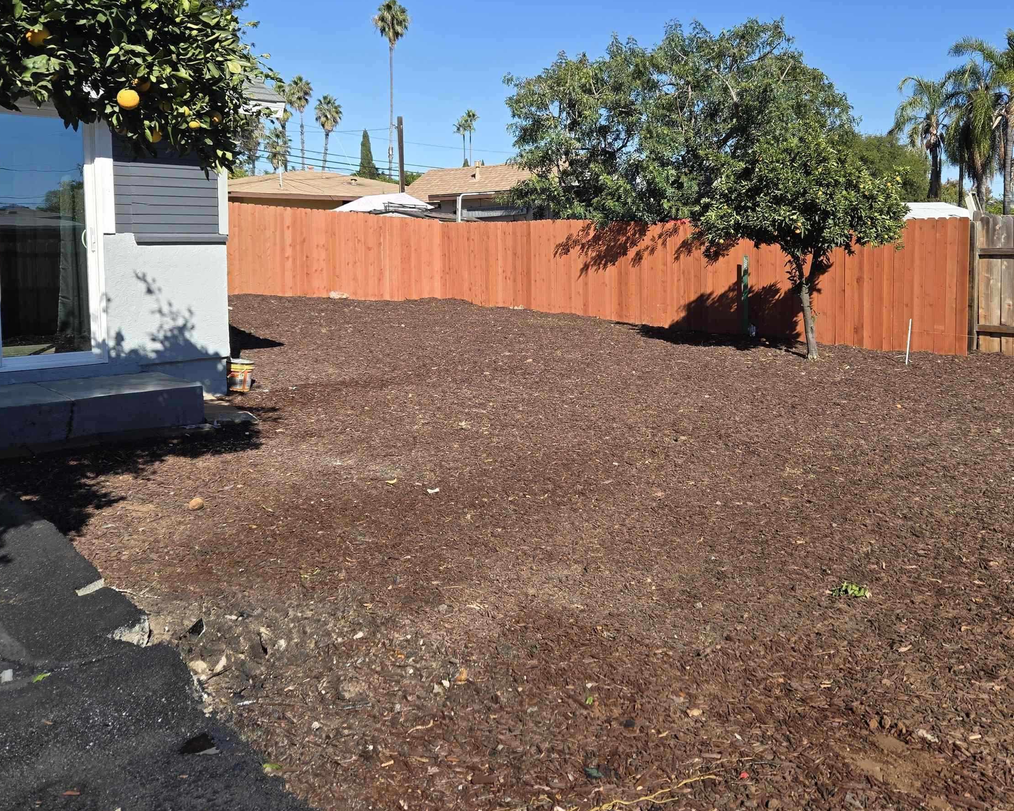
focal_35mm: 31
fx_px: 930
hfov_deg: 57.0
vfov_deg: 46.7
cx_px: 576
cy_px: 304
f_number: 1.8
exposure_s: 1/2921
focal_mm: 5.4
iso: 50
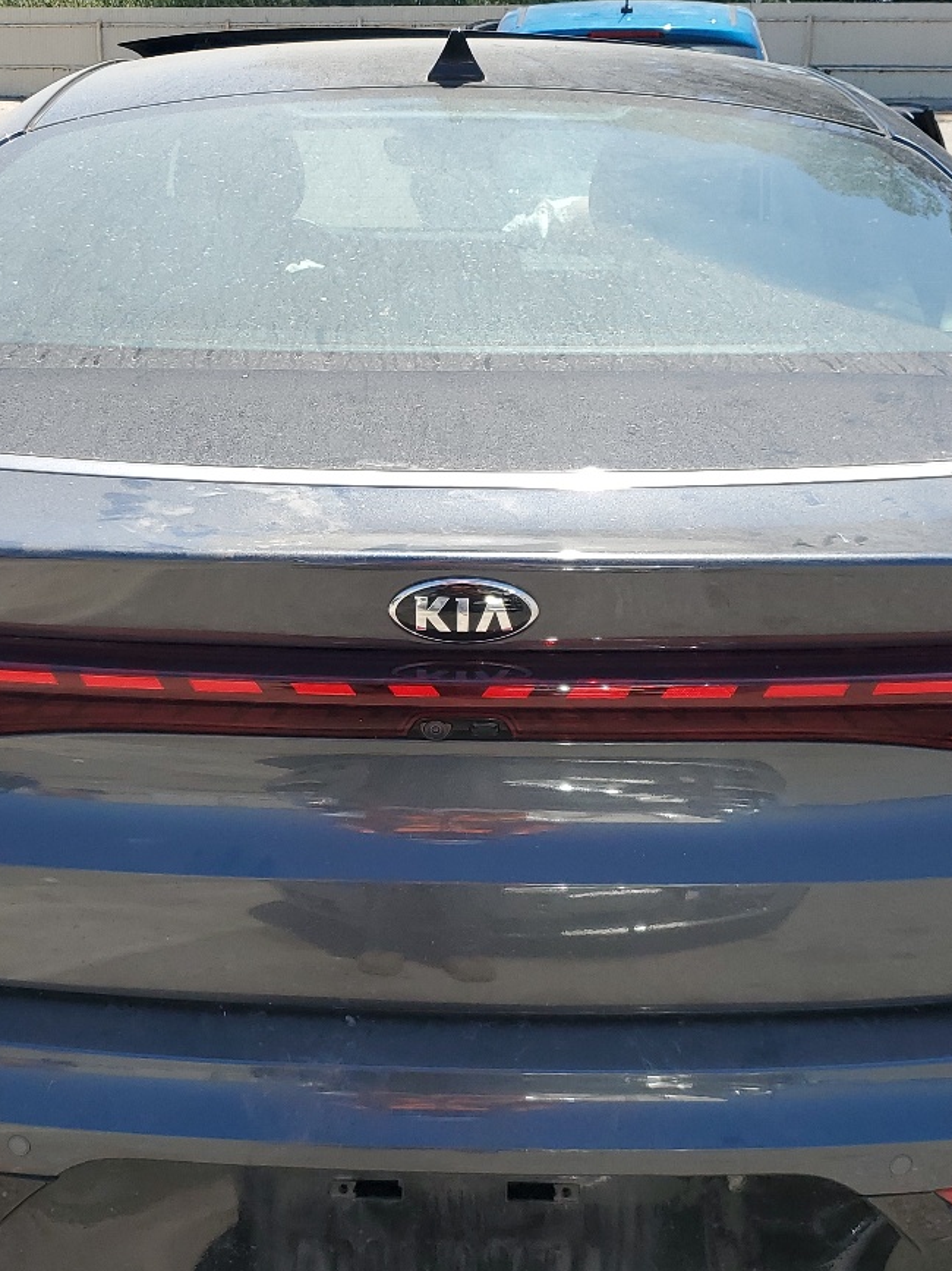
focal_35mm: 48
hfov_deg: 30.2
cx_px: 412
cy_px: 701
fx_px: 1761
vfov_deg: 39.6
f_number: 1.5
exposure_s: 1/2000
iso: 50
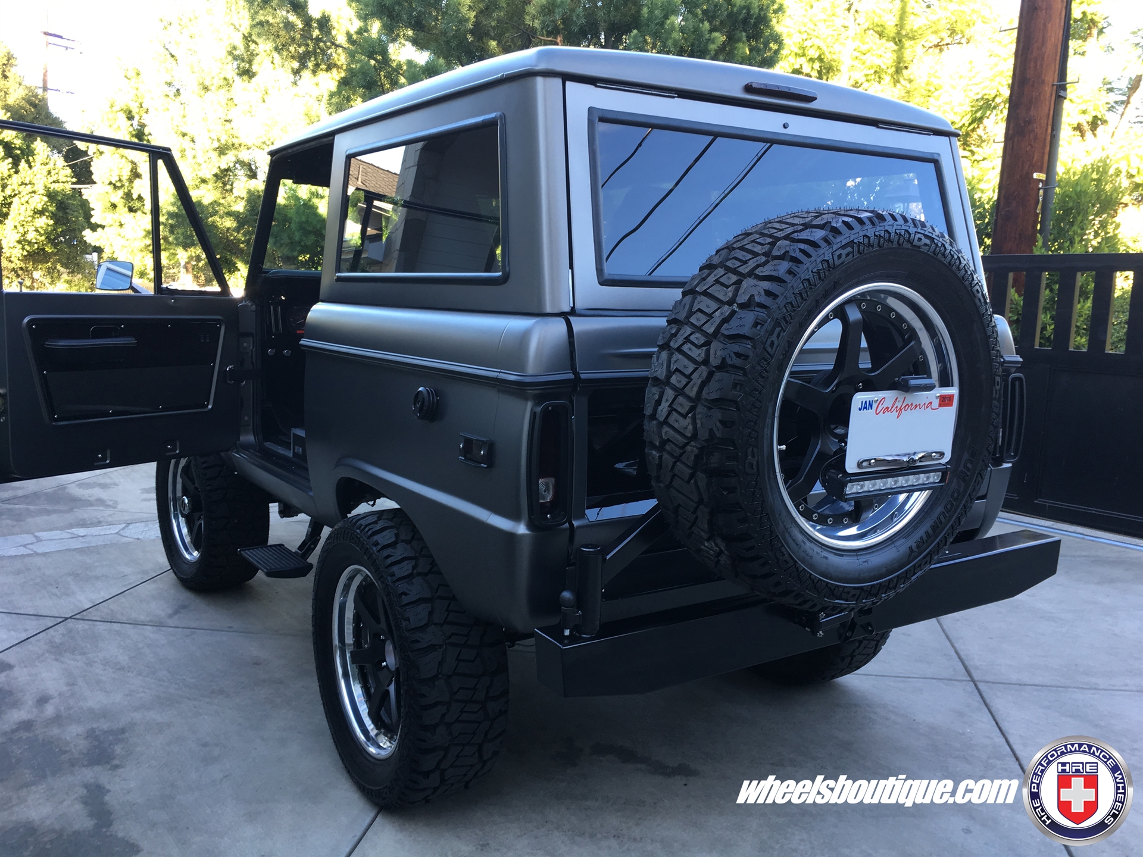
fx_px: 958
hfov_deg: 61.7
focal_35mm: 29
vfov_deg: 48.2
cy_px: 428
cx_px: 572
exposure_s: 1/60
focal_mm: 4.15
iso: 25
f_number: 2.2
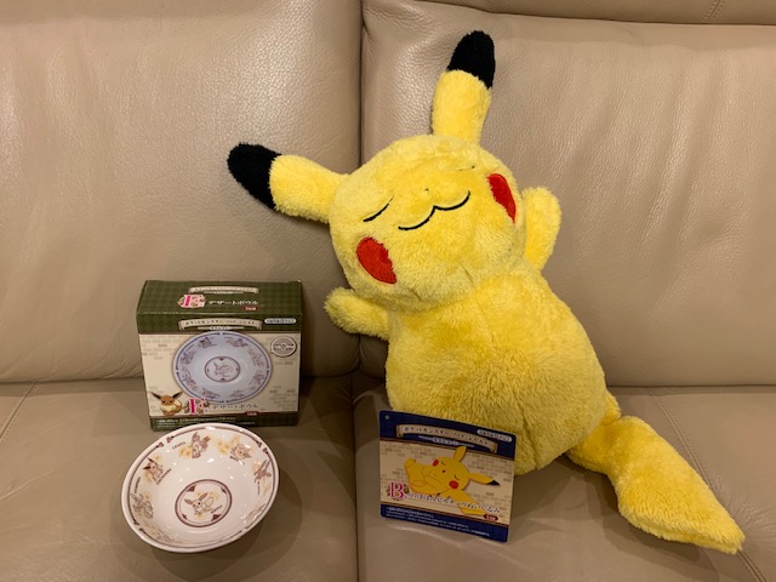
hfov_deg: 67.3
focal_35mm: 26
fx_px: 583
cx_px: 388
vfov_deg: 53.1
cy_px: 291
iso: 100
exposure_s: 1/50
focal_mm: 4.25
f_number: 1.8
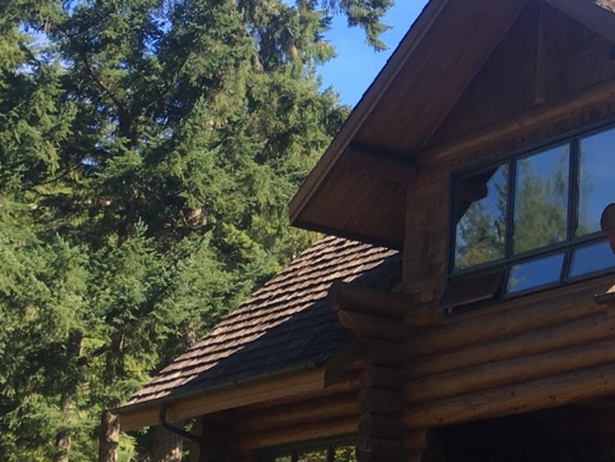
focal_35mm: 92
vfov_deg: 16.0
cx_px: 755
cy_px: 312
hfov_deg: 19.9
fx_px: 1635
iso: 25
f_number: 2.2
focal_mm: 4.15
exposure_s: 1/346
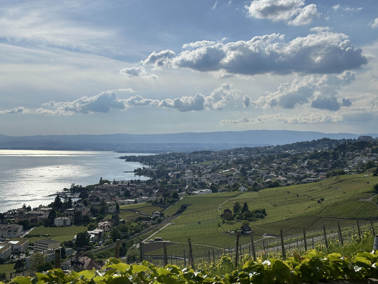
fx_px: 524
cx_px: 189
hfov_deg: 39.7
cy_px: 142
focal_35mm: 48
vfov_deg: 30.3
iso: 64
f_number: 1.78
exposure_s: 1/18868
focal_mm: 6.86
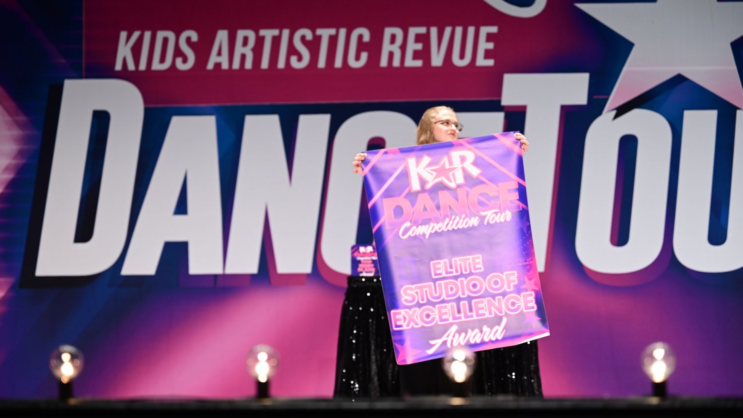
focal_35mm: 74
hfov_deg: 28.6
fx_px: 1458
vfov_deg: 16.3
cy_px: 204
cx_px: 370
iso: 1250
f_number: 3.2
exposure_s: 1/320
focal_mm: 70
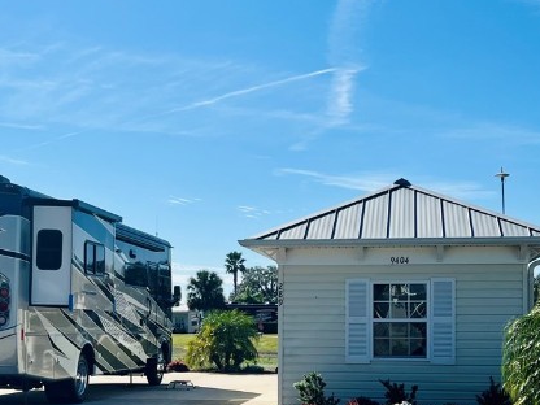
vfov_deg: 22.7
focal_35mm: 64
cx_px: 267
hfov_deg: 30.3
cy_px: 299
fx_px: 998
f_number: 1.5
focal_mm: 5.7
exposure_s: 1/8000
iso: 50
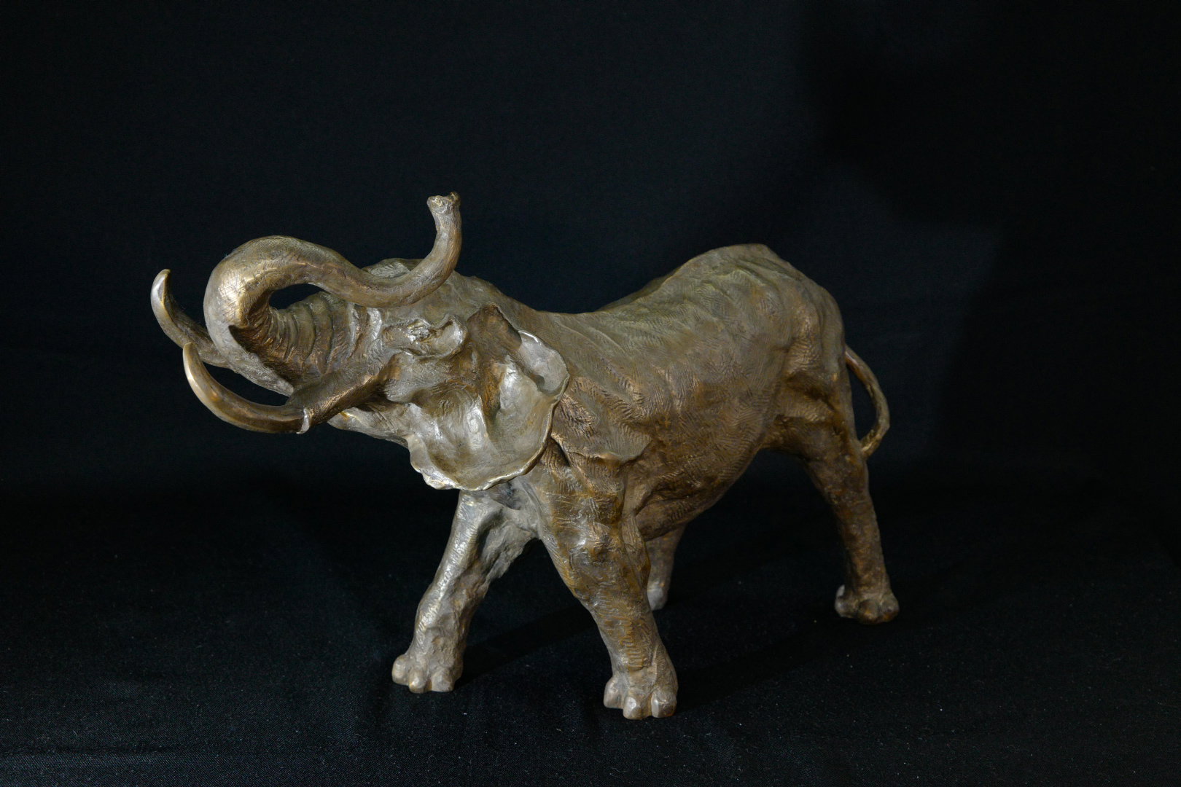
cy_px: 394
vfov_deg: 23.8
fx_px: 1870
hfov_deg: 35.1
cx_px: 590
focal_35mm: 57
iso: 2000
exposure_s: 1/100
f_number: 5.1
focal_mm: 38
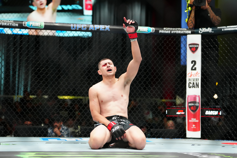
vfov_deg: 15.5
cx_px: 118
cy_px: 79
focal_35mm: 88
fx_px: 579
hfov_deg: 23.1
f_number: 2.8
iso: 4000
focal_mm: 88
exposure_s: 1/800
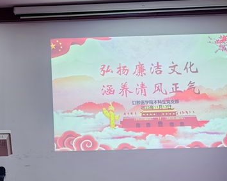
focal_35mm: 52
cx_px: 35
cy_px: 26
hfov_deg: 34.5
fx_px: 349
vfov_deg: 28.3
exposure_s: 1/389
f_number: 1.4
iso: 500
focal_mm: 6.98
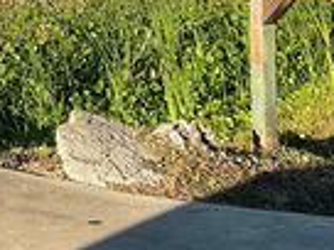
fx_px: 1032
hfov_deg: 17.4
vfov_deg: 13.1
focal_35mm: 107
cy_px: -114
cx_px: -84
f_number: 1.8
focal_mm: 3
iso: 16
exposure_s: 1/855
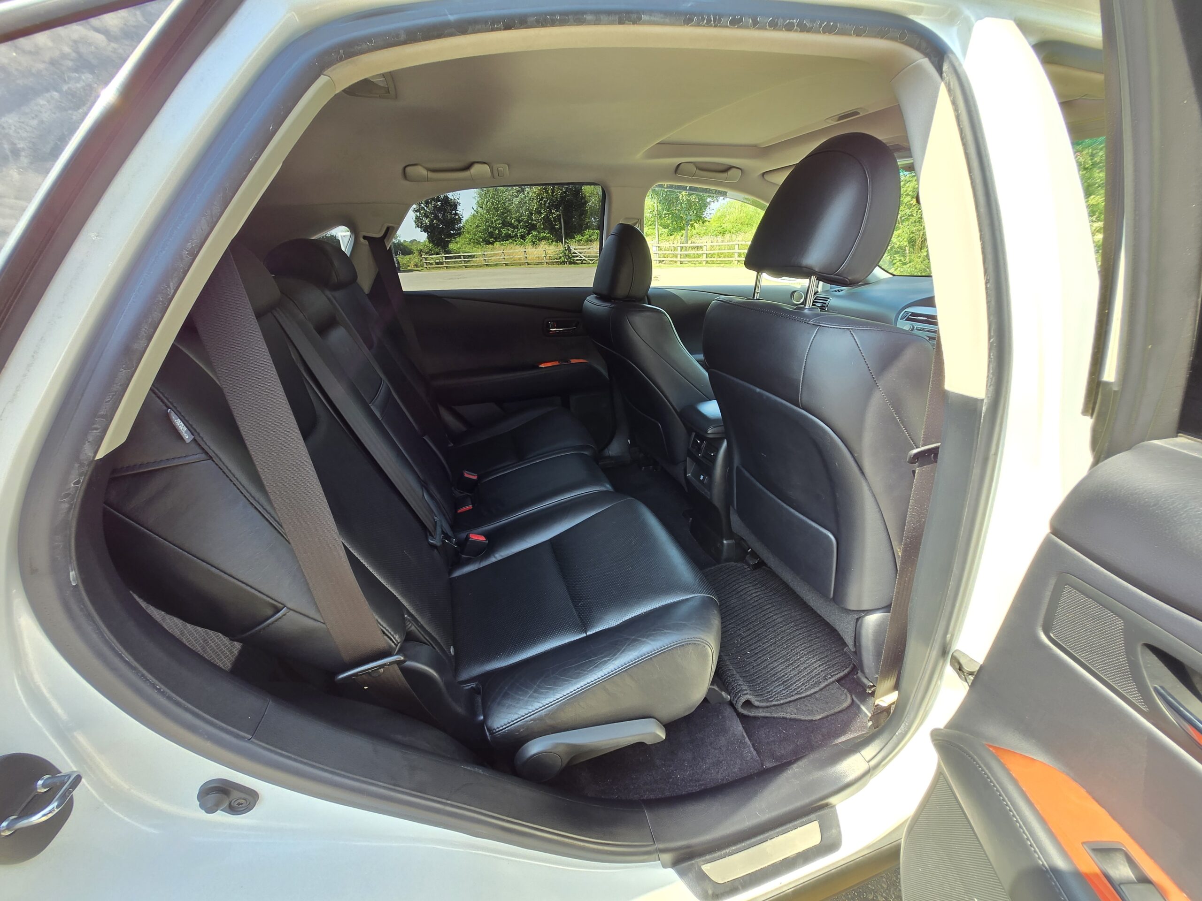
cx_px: 601
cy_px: 450
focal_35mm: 13
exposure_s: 1/50
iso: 32
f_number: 2.2
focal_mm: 1.7
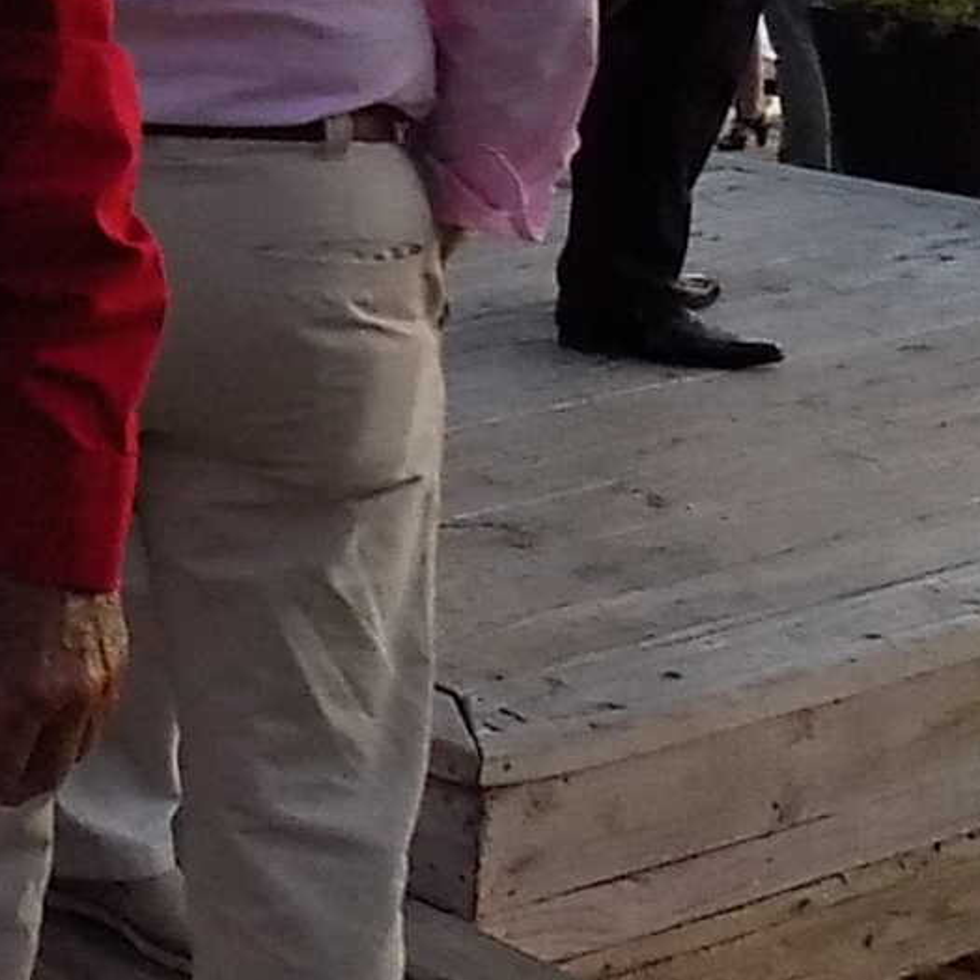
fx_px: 2819
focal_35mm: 88
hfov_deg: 16.7
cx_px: -732
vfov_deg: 19.0
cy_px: -88
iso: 400
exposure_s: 1/20
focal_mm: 4
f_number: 3.1
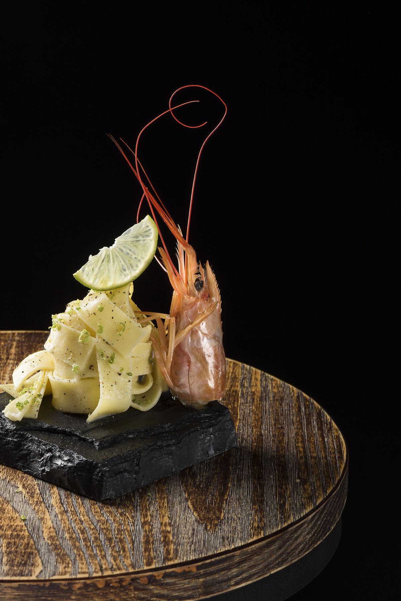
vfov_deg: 14.6
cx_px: 150
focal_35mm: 140
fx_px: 2338
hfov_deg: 9.8
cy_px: 332
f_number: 16
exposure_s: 1/200
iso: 100
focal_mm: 105
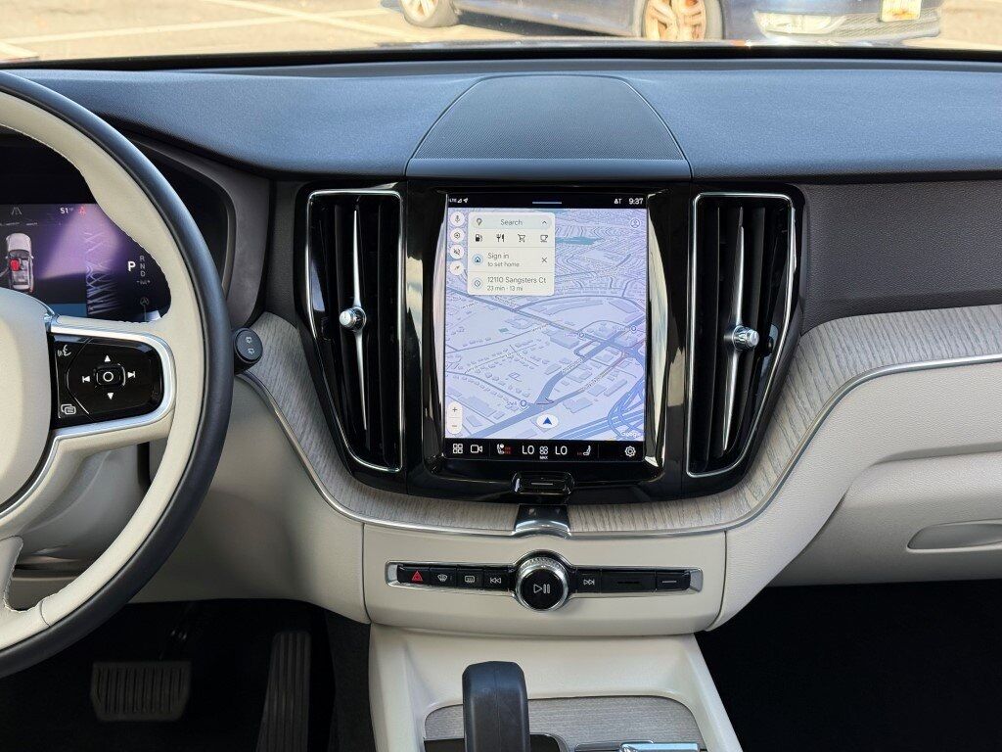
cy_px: 376
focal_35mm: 48
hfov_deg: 39.7
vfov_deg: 30.3
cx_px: 501
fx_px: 1389
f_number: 1.78
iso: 80
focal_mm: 6.76
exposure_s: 1/246
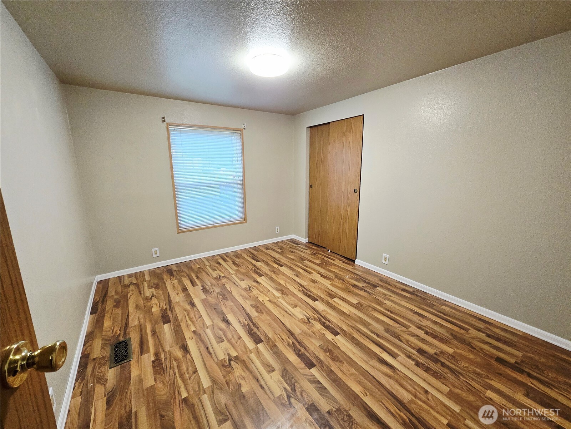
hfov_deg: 106.2
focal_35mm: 13
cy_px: 214
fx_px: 214
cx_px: 286
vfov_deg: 89.9
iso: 320
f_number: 2.2
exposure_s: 1/60.2
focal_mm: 2.2
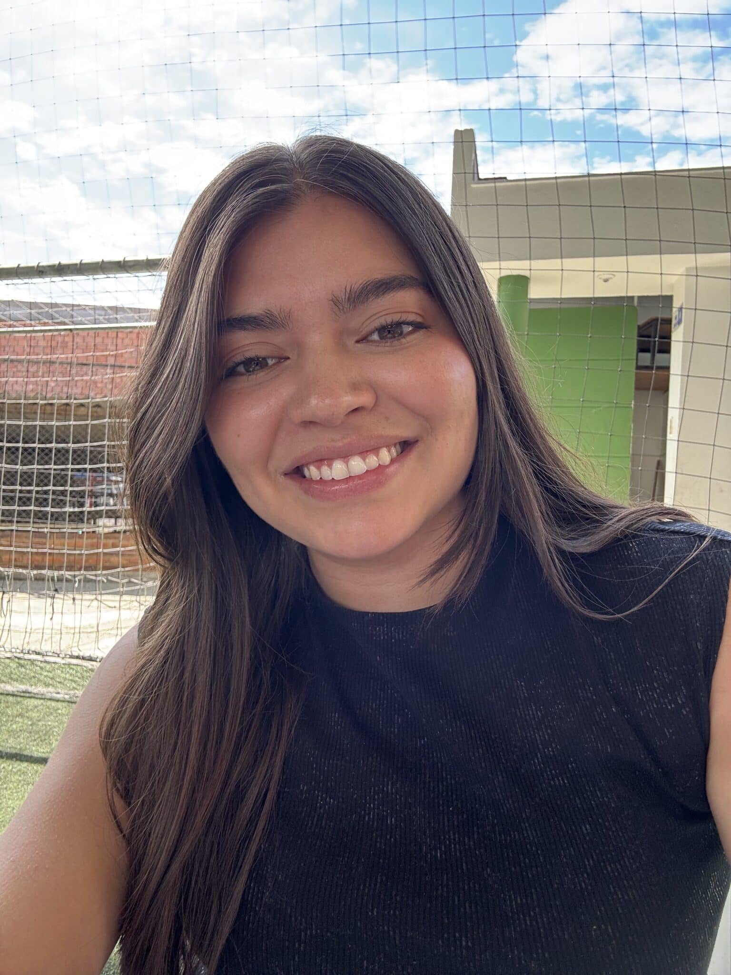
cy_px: 488
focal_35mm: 23
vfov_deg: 73.9
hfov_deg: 58.9
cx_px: 366
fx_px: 648
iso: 40
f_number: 1.9
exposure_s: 1/121
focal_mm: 2.69
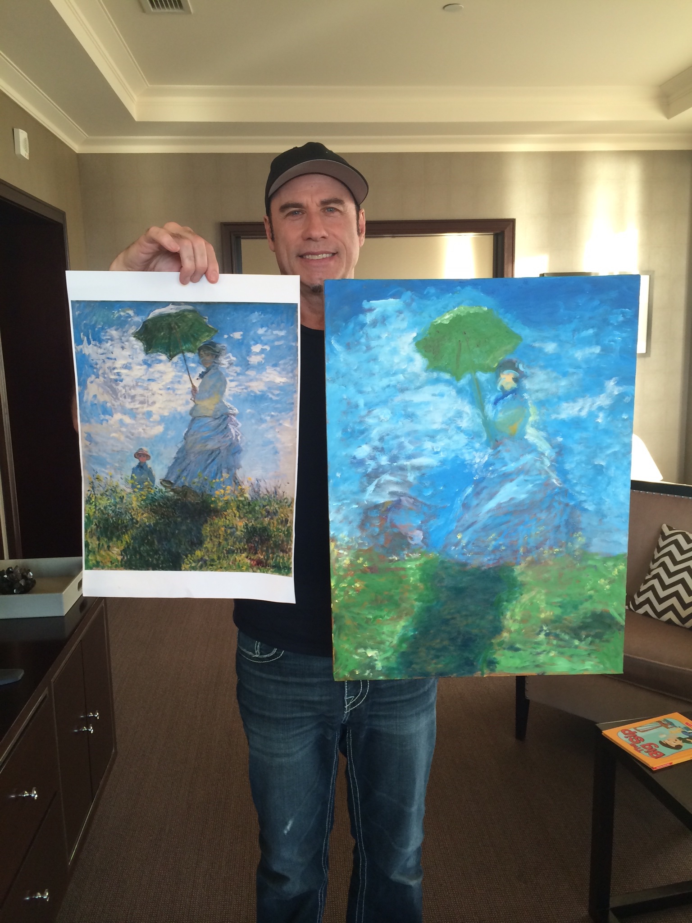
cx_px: 346
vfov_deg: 60.0
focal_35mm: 30
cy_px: 462
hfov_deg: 46.8
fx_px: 800
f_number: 2.2
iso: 32
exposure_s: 1/30
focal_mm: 4.12
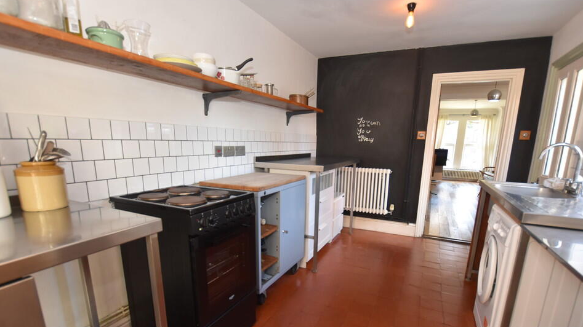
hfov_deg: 95.9
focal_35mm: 17
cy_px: 206
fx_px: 263
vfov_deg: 62.9
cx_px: 294
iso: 800
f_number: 4
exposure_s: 1/60
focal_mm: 10
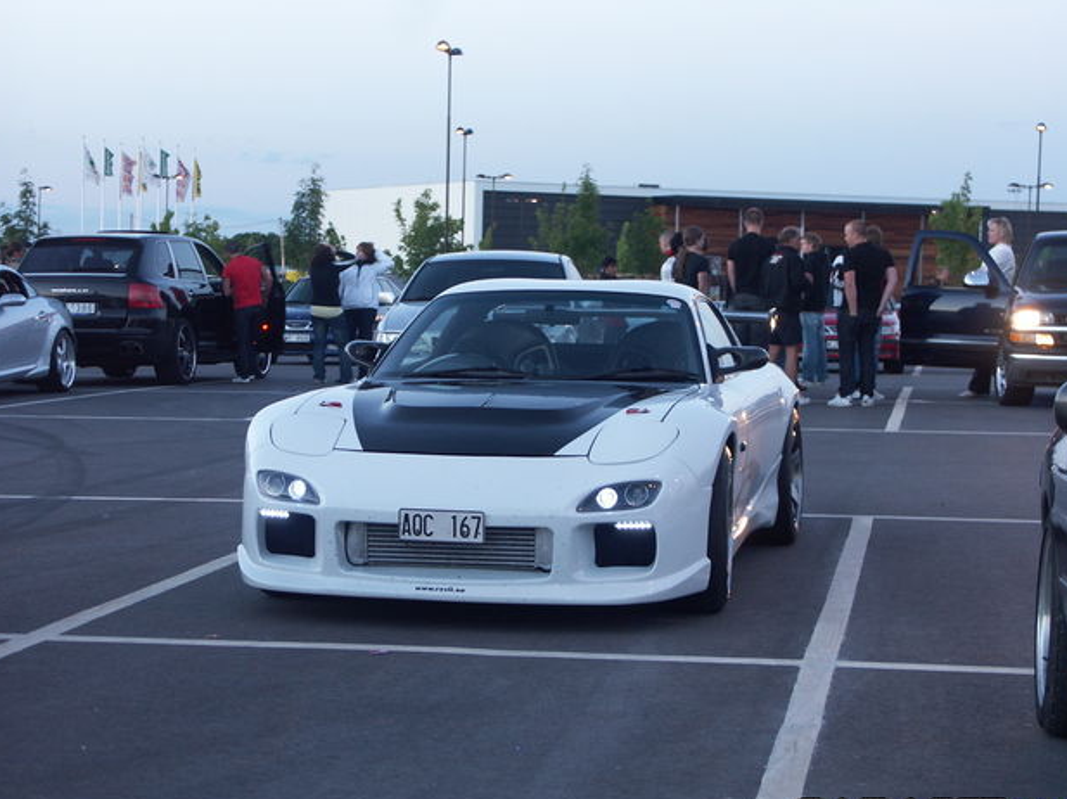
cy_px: 410
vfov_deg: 18.0
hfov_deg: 23.9
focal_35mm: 82
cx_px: 534
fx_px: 2526
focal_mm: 19.69
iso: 100
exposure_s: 1/25
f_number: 3.2
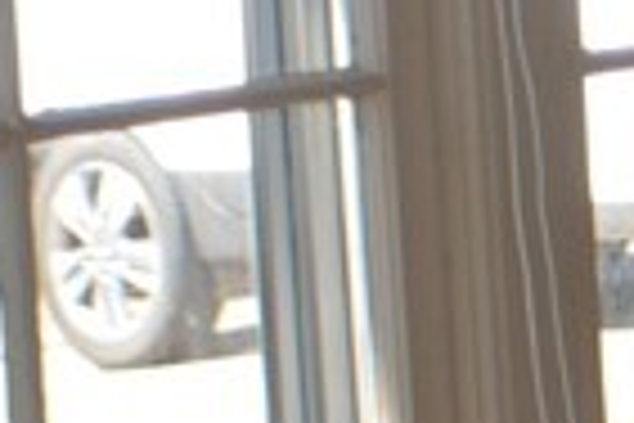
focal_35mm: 440
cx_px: 1787
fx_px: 7748
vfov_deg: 3.1
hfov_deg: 4.5
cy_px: 315
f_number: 5
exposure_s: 1/125
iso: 220
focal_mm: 38
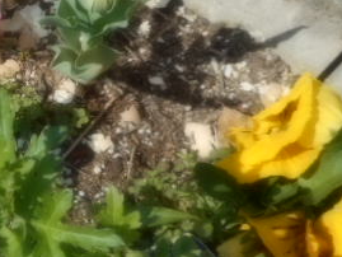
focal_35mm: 69
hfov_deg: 25.9
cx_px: -41
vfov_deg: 21.3
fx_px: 682
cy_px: 111
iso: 80
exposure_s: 1/640
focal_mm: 5.2
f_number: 4
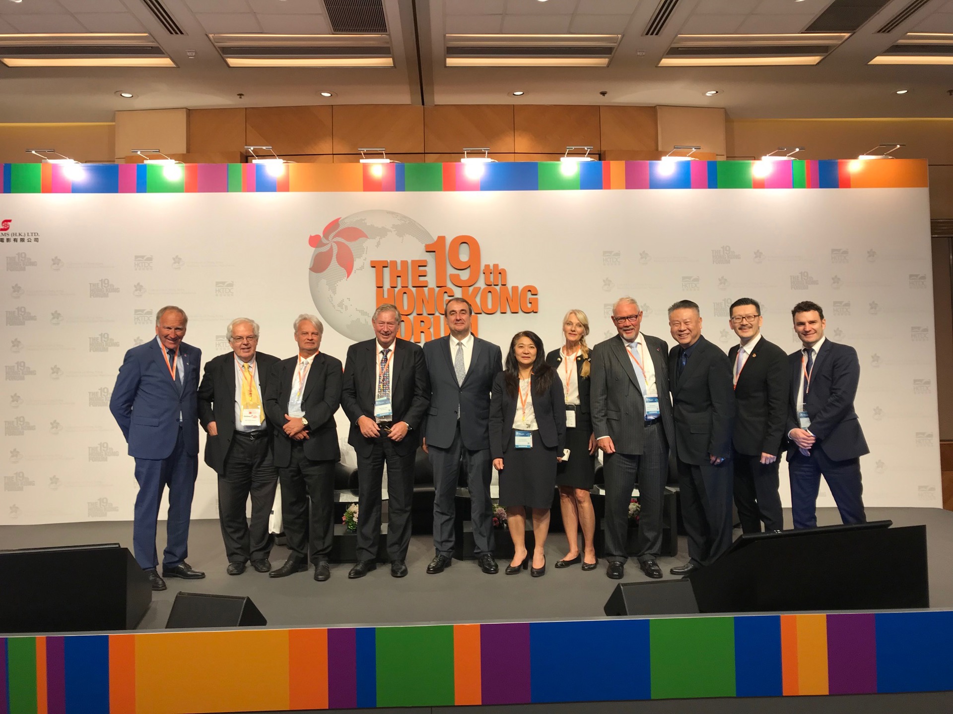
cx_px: 476
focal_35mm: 28
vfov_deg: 49.7
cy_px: 357
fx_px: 771
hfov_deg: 63.4
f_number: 1.8
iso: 32
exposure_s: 1/50
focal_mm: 3.99
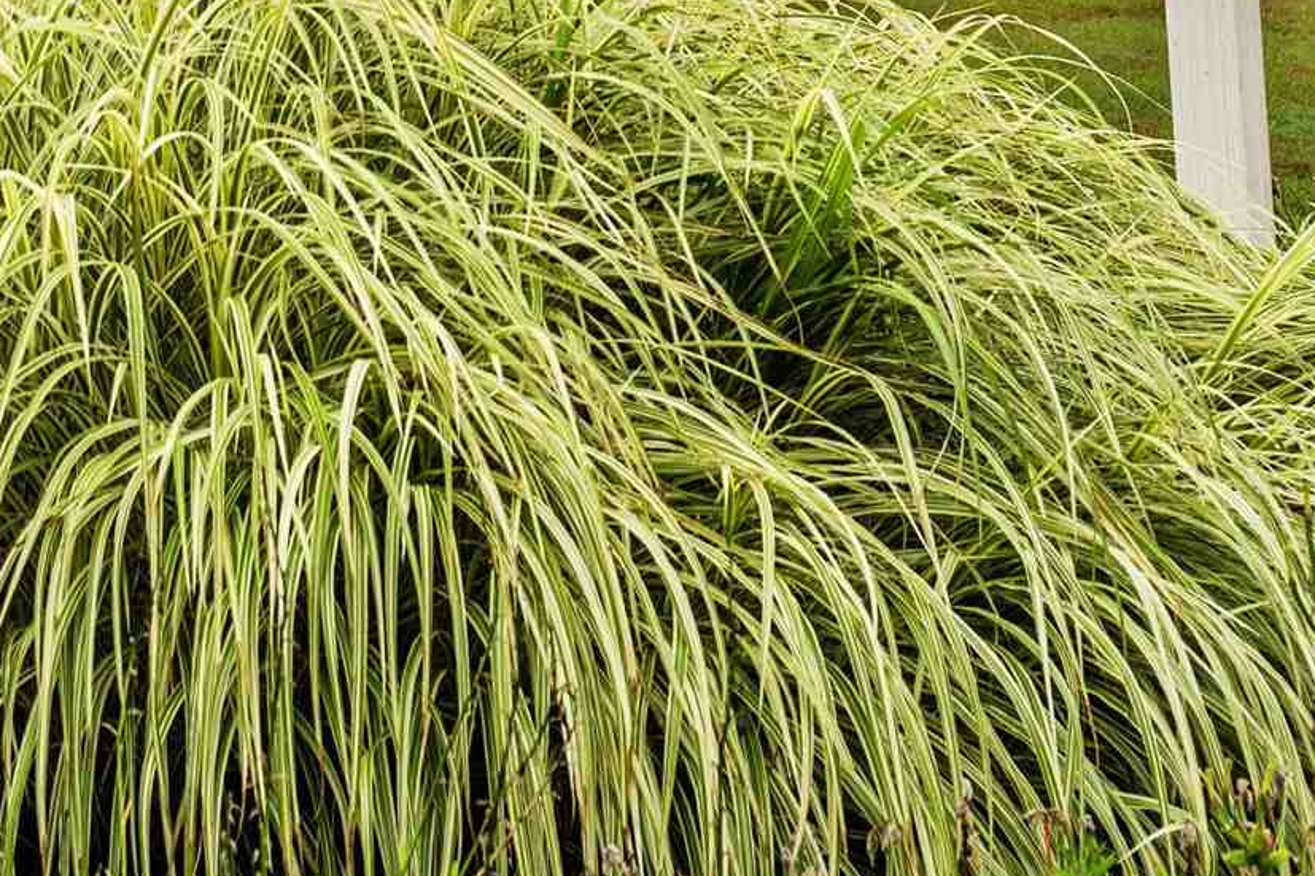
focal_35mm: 130
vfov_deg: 10.0
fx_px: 4747
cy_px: -730
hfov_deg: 15.0
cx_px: -445
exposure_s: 1/100
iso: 100
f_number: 4
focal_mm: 35
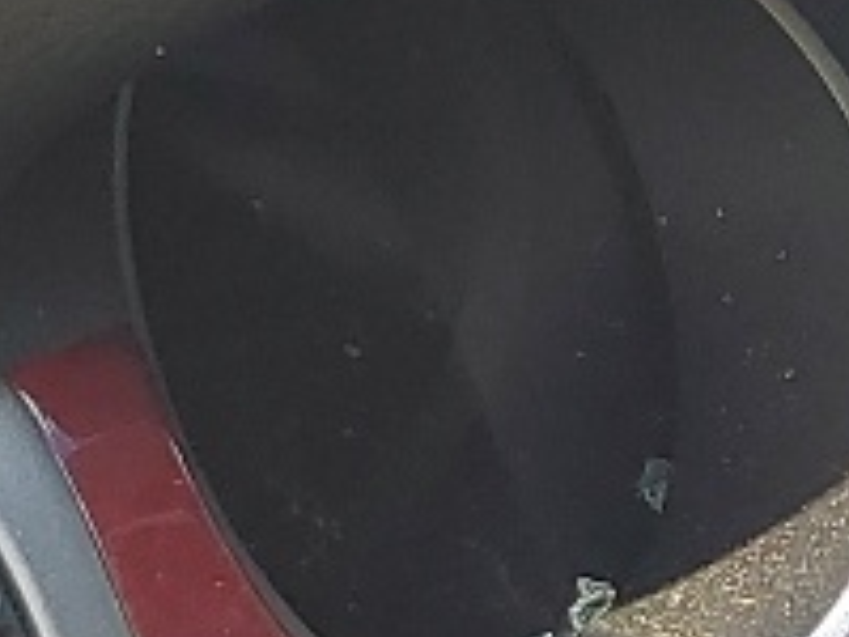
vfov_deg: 7.1
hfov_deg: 9.4
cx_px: 913
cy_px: 786
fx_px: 5101
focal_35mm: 208
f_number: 1.5
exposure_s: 1/435
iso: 50
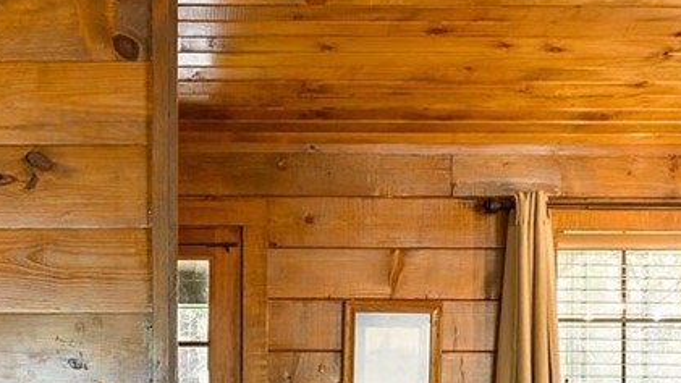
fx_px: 1463
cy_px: 434
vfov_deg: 14.5
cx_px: 137
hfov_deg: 25.8
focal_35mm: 81
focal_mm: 16
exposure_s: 1/5
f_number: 7.1
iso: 400
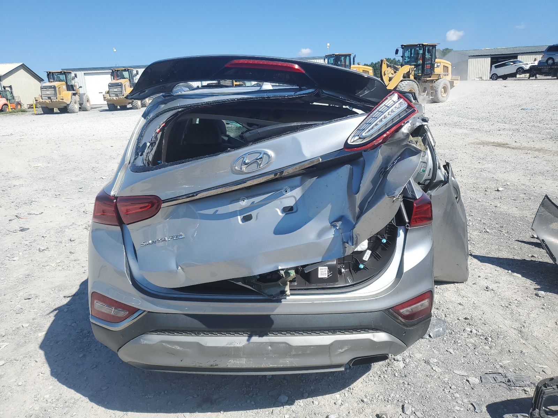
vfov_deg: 53.1
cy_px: 209
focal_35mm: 26
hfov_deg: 67.3
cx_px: 279
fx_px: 419
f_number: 1.5
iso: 50
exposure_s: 1/3333
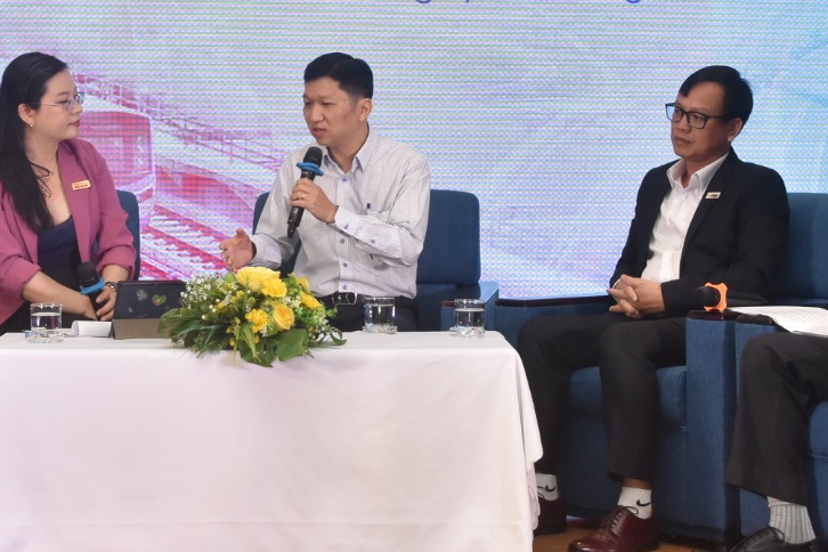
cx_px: 320
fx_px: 2233
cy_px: 6
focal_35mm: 97
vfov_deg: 13.9
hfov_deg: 21.0
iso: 1000
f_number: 8
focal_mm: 29
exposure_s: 1/250
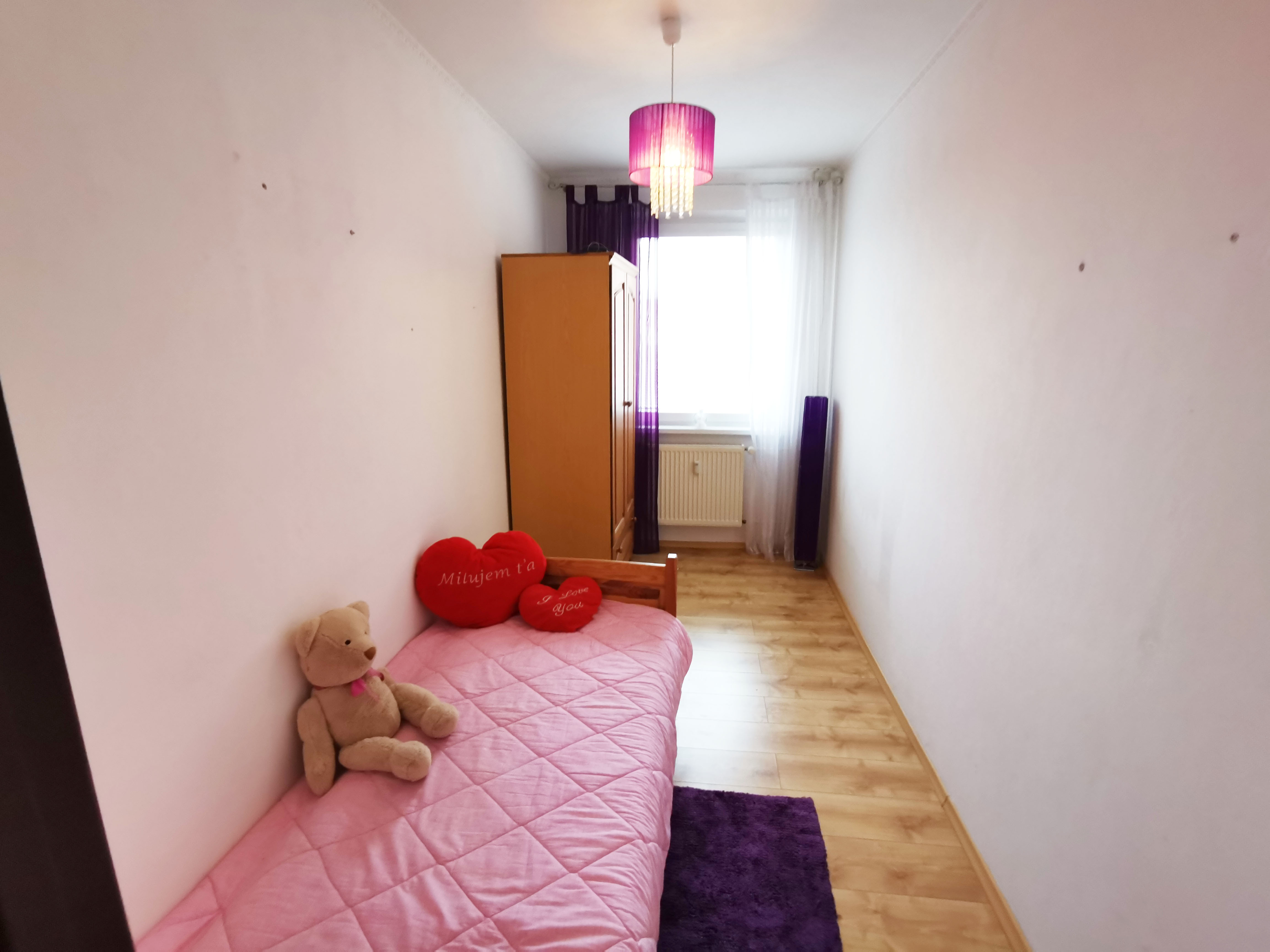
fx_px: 624
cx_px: 635
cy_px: 476
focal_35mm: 17
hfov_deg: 91.0
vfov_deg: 74.7
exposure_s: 1/33.3
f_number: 2.2
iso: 250
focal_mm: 2.23
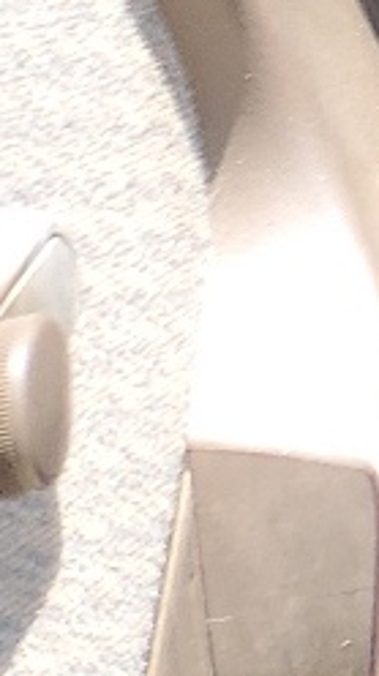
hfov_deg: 5.0
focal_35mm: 183
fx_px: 3278
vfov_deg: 10.4
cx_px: 2034
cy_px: -842
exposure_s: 1/476
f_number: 1.5
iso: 50
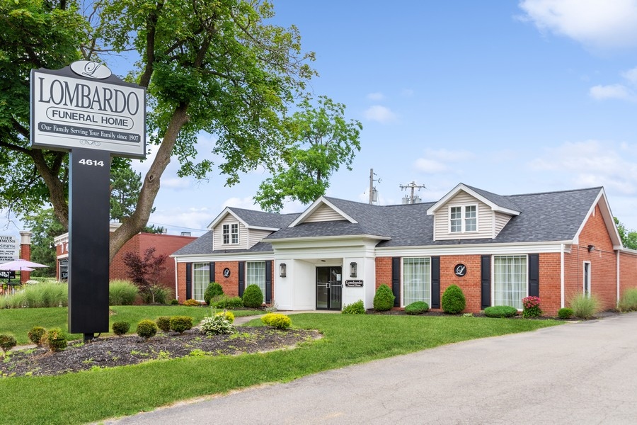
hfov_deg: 57.2
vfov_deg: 40.0
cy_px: 212
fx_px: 584
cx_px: 318
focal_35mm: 33
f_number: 6.3
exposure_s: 1/1000
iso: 320
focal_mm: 22
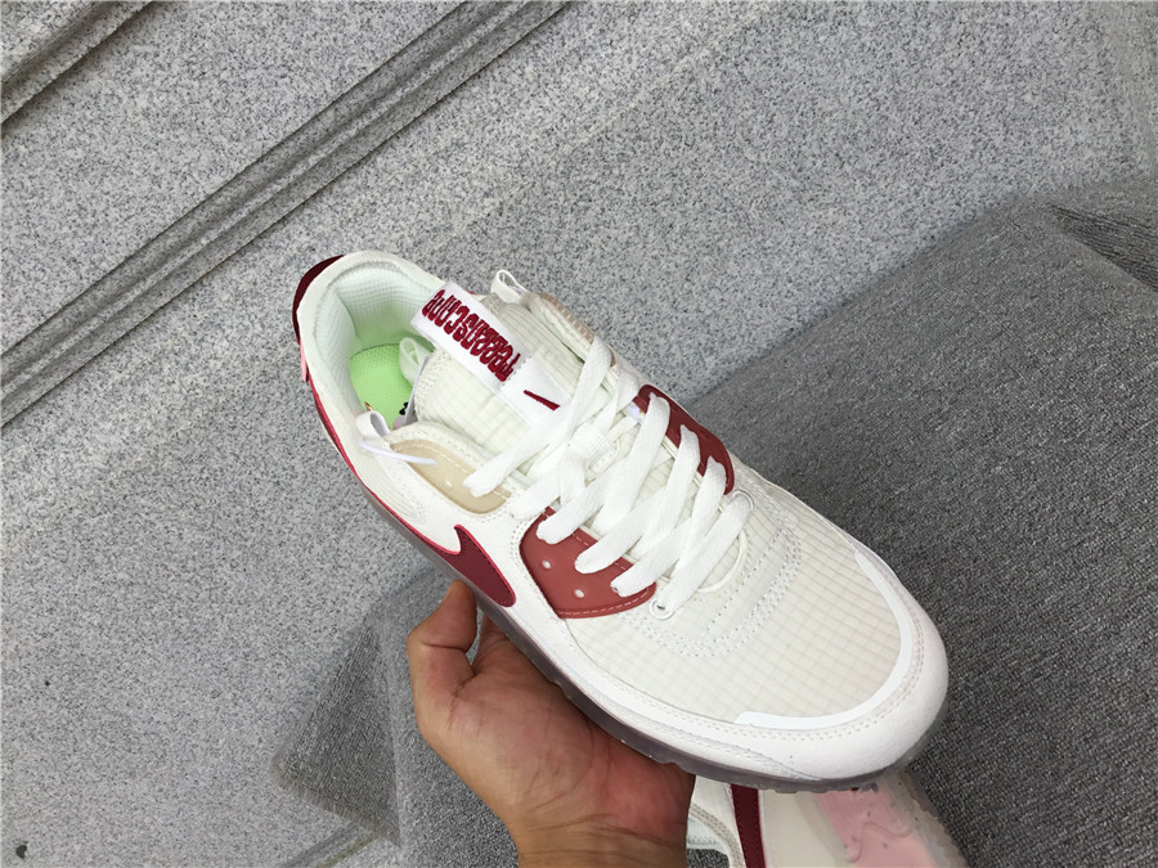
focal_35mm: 31
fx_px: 1037
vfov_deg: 45.4
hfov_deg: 58.4
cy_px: 434
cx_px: 579
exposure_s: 1/306
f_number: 2.4
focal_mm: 3.3
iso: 25
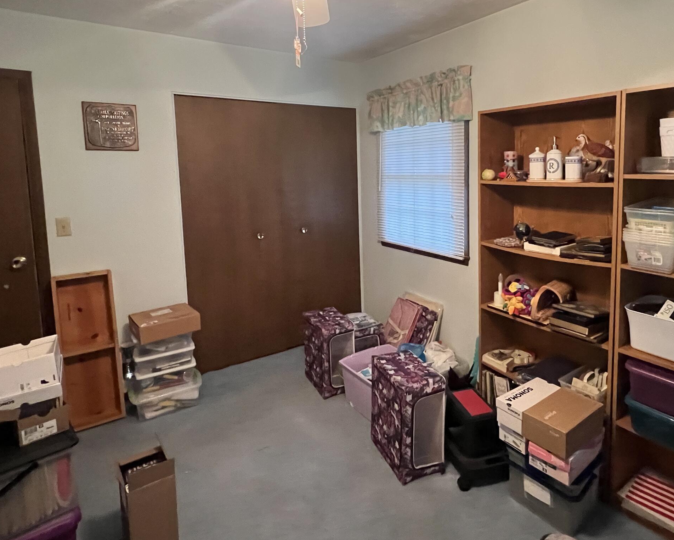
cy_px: 215
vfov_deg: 67.4
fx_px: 399
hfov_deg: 79.4
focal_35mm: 20
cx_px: 405
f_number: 1.8
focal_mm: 1.57
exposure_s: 1/60
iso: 1000
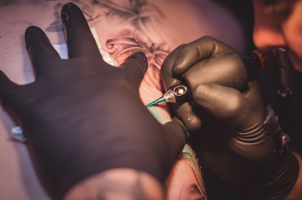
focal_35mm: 75
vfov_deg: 18.1
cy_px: 100
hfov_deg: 27.0
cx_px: 151
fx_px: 628
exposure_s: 1/640
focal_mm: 50
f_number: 2.5
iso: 800
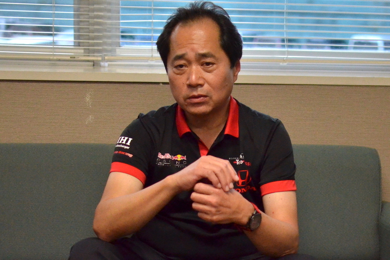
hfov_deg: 37.9
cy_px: 130
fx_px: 569
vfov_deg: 25.8
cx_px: 195
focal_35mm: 52
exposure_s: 1/2500
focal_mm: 35
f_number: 1.8
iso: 2000
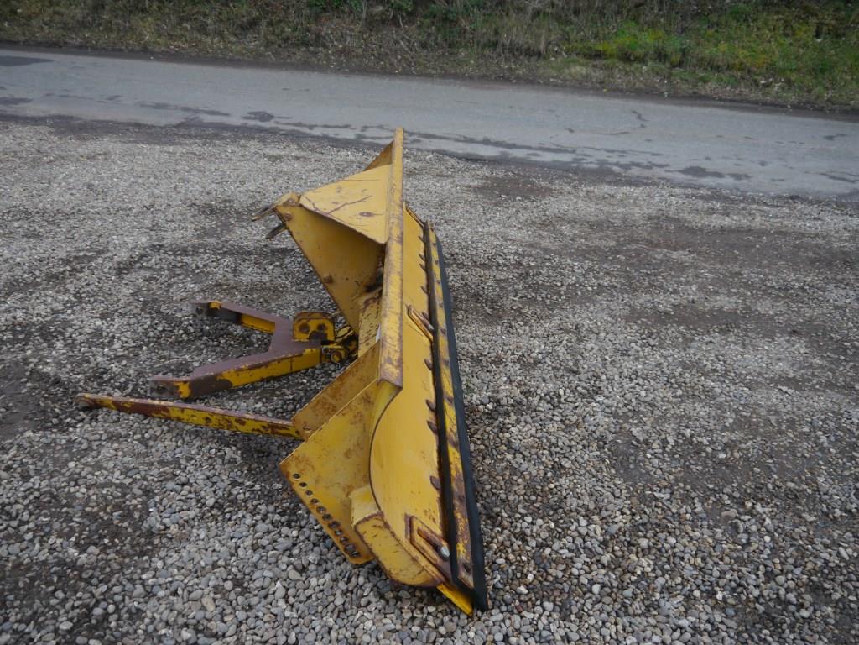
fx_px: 695
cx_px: 430
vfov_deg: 49.7
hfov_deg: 63.4
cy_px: 322
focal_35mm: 28
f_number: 4
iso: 160
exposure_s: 1/125
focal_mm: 14
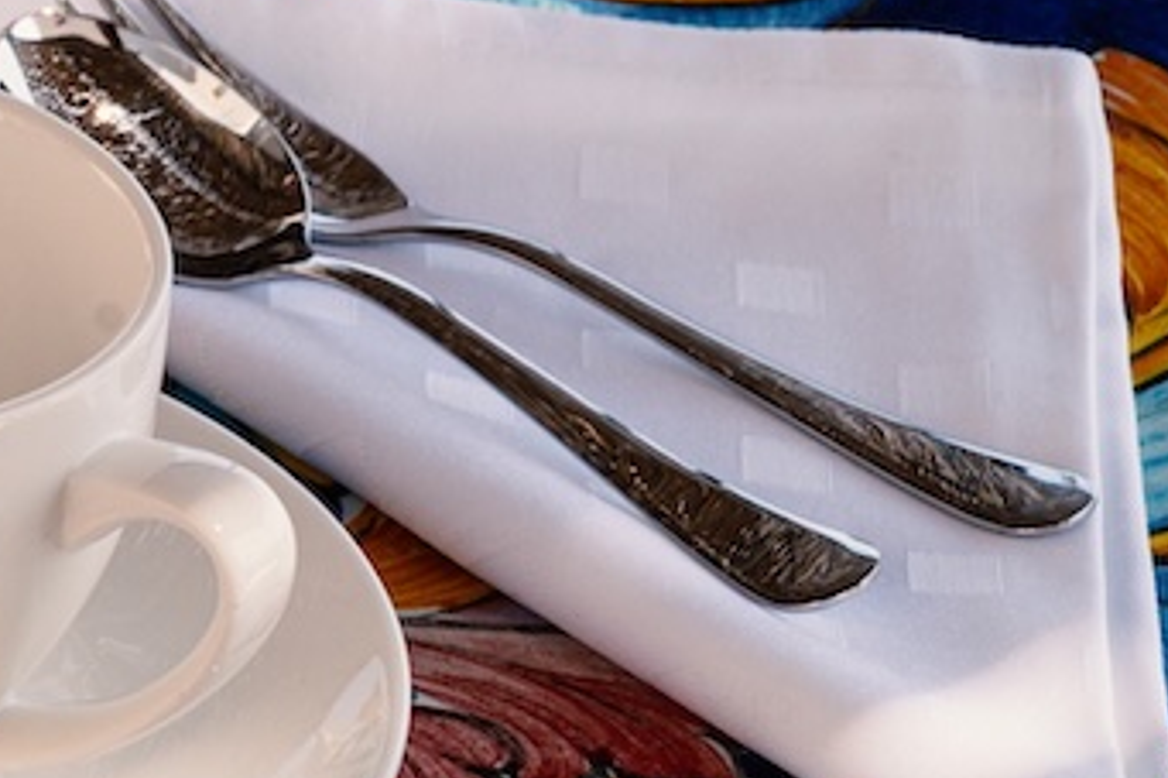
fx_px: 8528
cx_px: -983
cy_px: -14
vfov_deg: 5.2
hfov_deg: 7.6
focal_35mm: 263
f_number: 11
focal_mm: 70
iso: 200
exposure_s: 1/125
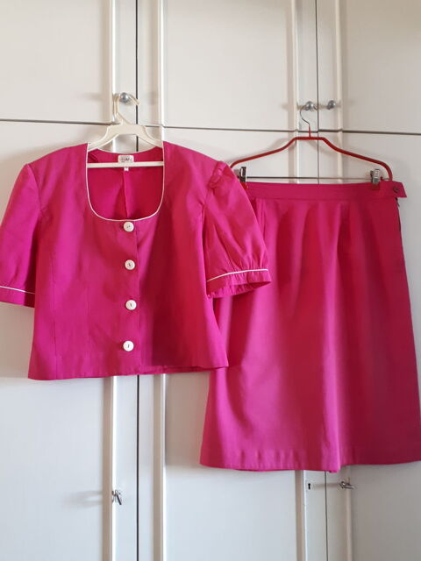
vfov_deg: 65.3
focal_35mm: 27
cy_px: 280
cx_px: 210
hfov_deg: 51.4
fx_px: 438
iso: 200
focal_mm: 3.6
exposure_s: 1/20
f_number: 1.9
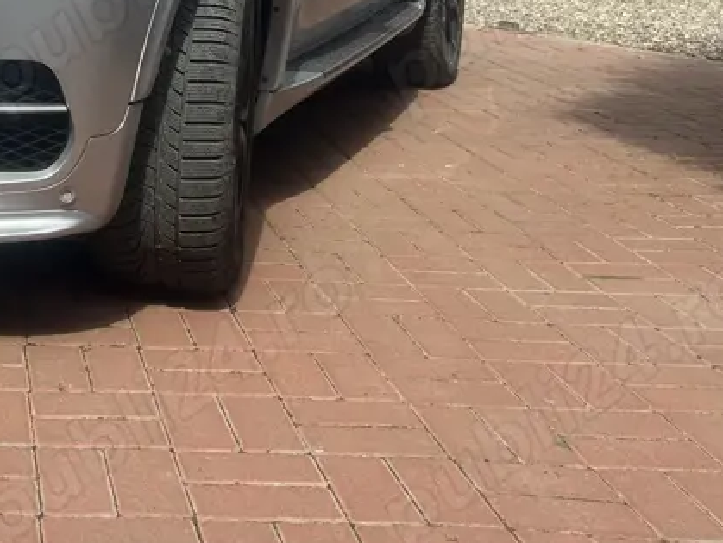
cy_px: -5
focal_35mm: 62
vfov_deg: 22.7
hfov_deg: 28.7
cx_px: -38
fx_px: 1296
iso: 50
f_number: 1.5
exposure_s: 1/3704
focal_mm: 5.7
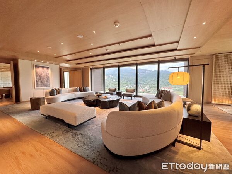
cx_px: 116
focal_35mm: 14
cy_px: 87
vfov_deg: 85.7
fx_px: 94
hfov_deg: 102.1
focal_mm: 2.22
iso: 250
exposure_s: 1/99
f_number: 2.2
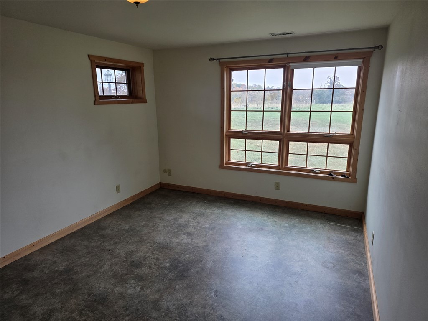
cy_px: 160
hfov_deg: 73.9
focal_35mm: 23
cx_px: 214
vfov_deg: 58.9
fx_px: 284
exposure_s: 1/180
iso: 200
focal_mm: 6.3
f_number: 1.7
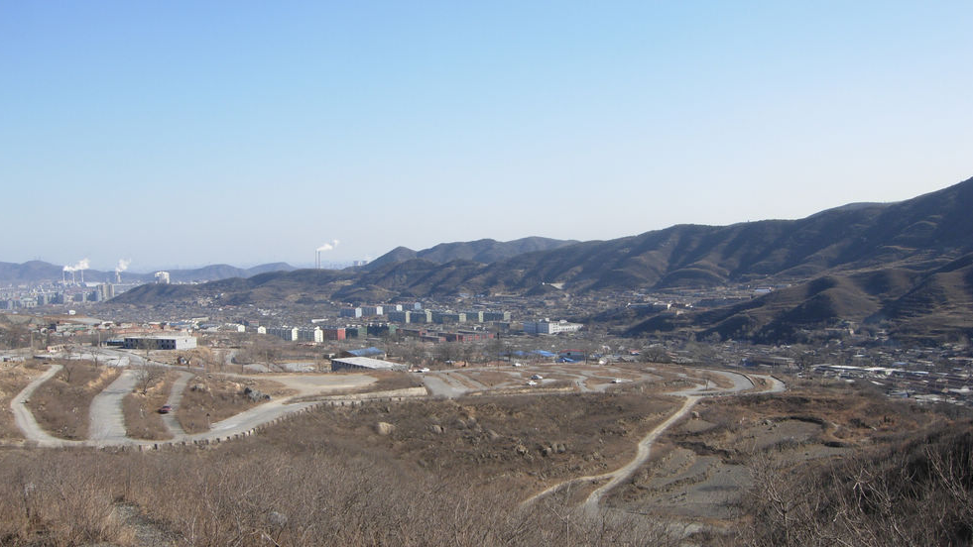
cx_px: 484
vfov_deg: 29.7
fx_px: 1032
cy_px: 300
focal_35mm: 40
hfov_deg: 50.5
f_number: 5.4
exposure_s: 1/342
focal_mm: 7.5
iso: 50
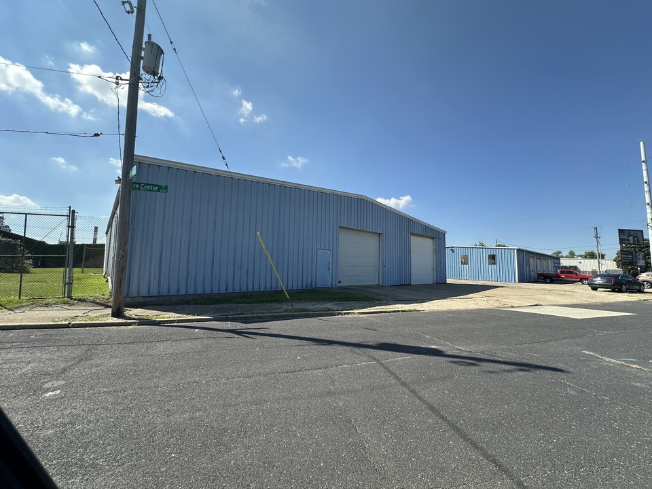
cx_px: 326
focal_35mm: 14
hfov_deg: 102.1
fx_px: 264
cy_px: 244
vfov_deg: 85.7
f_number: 2.2
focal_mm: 2.22
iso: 50
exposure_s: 1/1473
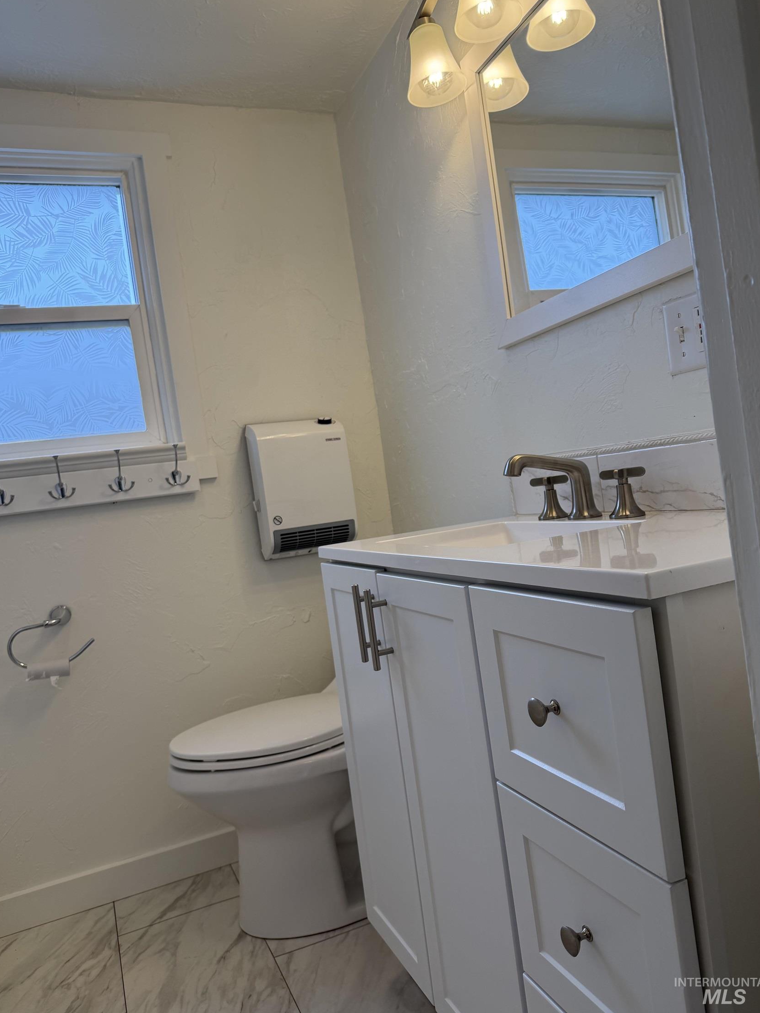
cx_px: 384
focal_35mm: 25
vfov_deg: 69.4
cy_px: 502
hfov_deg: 54.9
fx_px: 732
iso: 80
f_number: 1.78
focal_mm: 6.76
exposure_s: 1/205
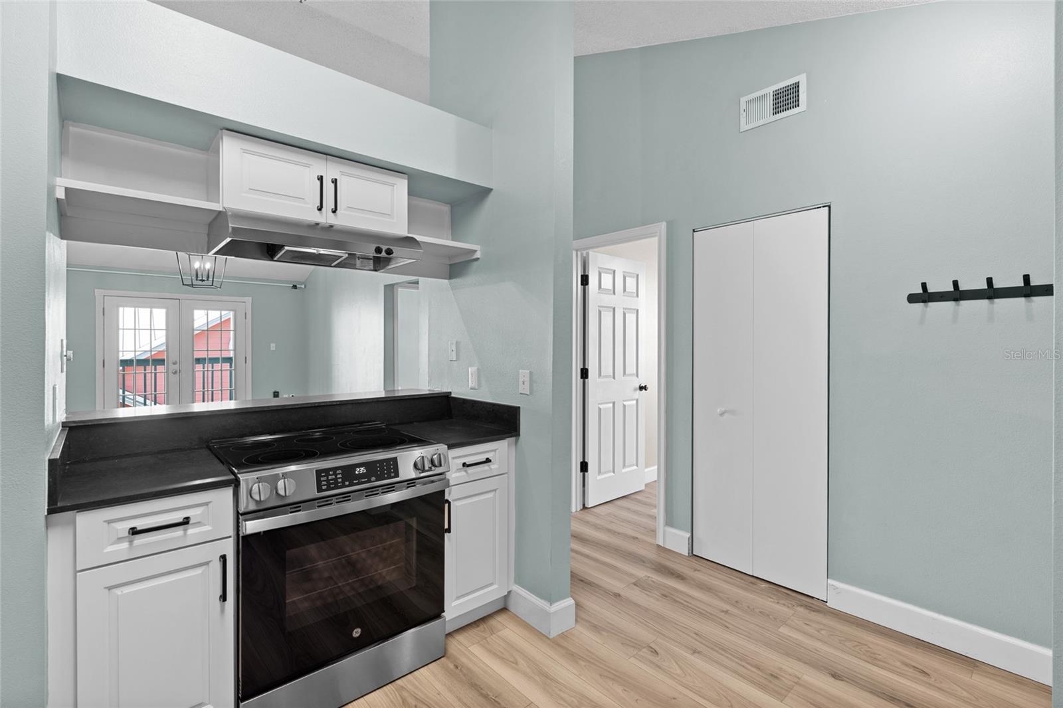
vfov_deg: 73.7
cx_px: 532
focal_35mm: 16
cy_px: 354
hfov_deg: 96.7
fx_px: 472
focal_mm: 16
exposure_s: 3.2
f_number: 9
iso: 250
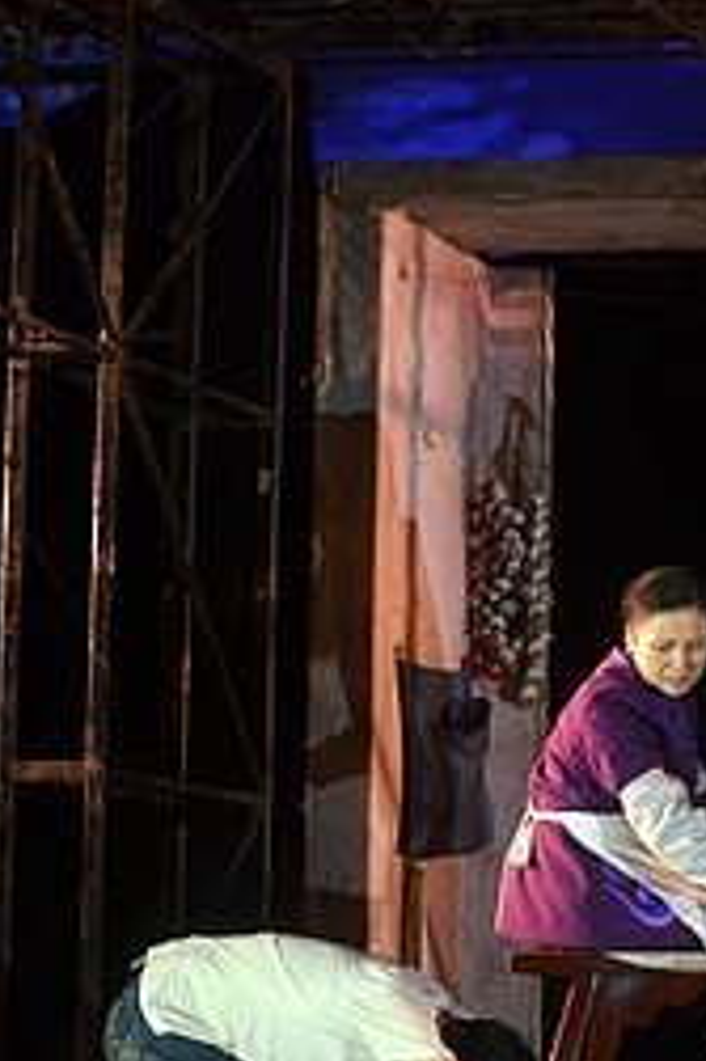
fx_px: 4748
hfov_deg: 8.4
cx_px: 917
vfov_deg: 12.7
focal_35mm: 161
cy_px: 668
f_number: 5.3
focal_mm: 45
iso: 800
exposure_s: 1/125
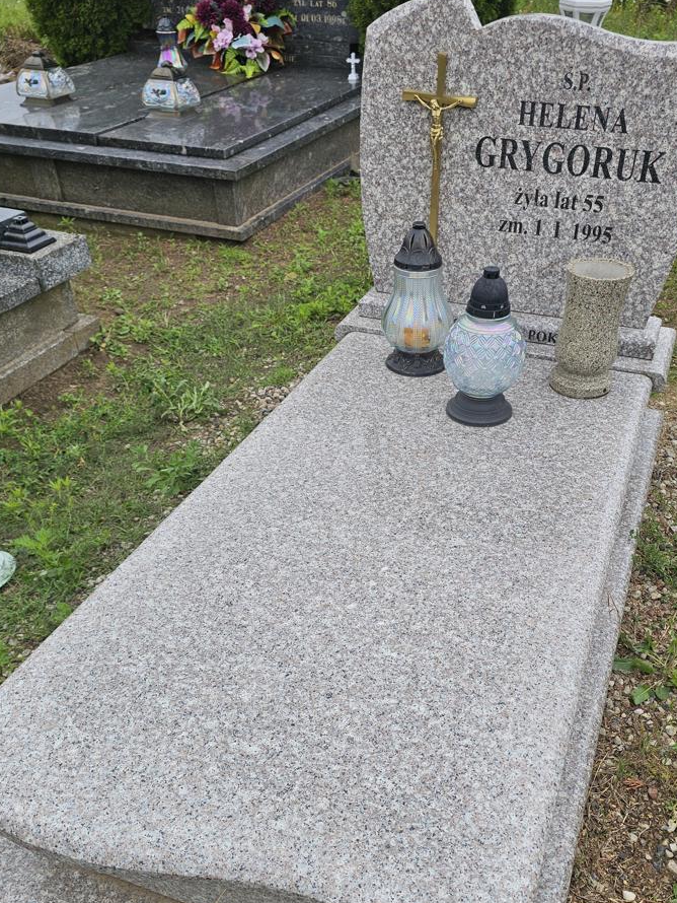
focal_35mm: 31
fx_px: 808
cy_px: 579
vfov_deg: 57.4
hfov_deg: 45.4
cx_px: 383
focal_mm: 6.3
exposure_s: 1/398
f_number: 1.7
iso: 10
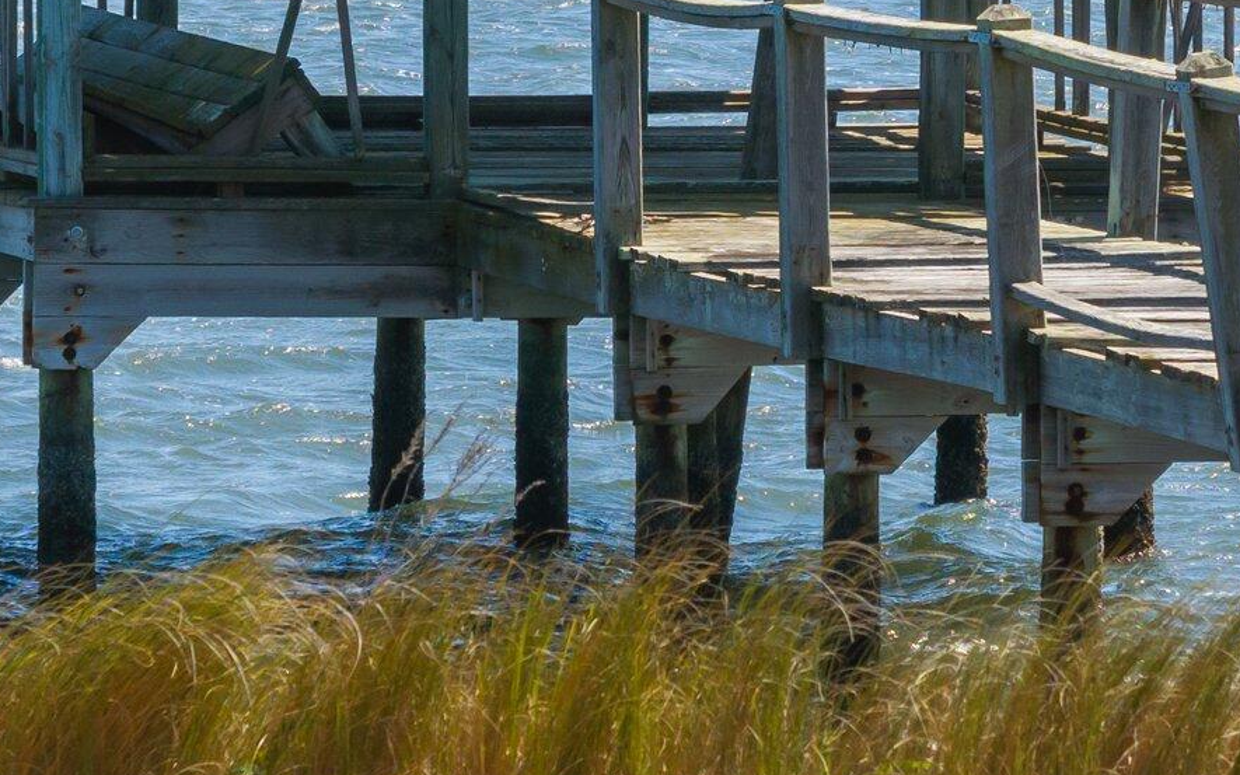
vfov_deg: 3.2
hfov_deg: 5.2
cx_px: 708
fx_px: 13753
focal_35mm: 407
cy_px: -198
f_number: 3.4
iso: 100
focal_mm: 30.71
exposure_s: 1/640
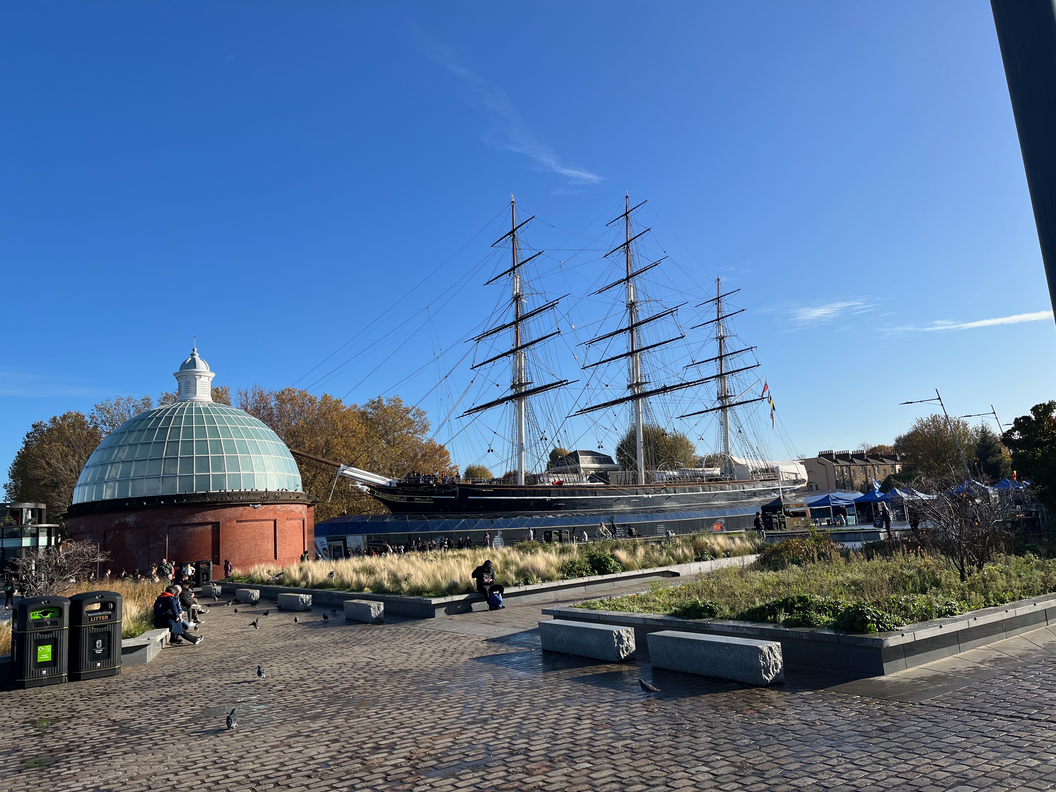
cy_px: 396
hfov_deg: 67.3
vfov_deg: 53.1
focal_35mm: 26
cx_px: 528
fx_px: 793
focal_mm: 5.1
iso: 50
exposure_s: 1/3413
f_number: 1.6
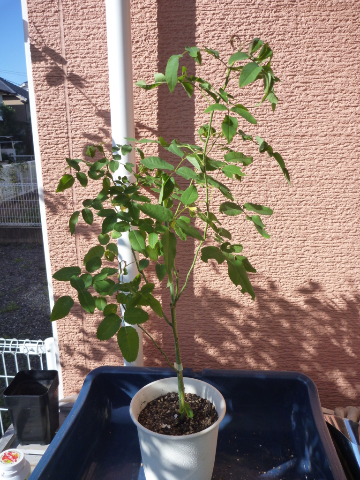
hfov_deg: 49.7
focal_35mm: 28
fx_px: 388
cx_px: 180
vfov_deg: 63.4
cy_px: 240
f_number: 3.3
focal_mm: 4.9
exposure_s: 1/500
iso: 125
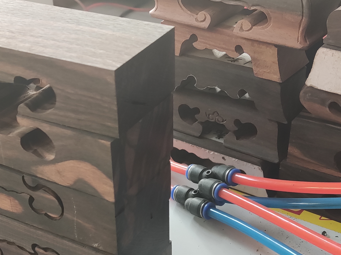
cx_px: 160
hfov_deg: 32.2
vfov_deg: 24.2
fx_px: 591
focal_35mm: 60
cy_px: 178
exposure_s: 1/50
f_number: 1.79
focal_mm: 4.71
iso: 207
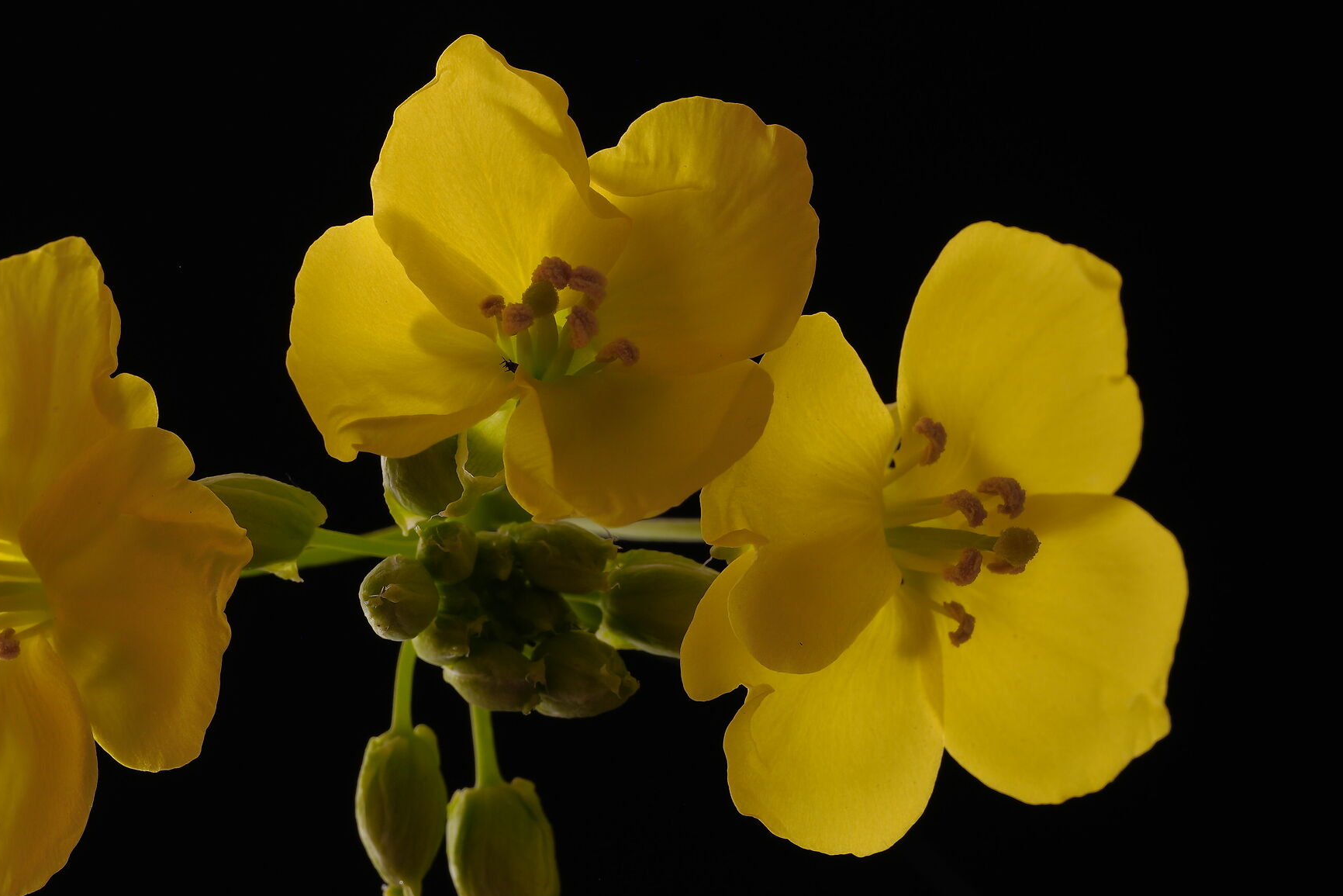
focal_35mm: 97
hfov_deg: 21.0
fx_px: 3619
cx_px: 475
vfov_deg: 14.1
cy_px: 503
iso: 200
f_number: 18
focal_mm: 70
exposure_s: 1/1.5
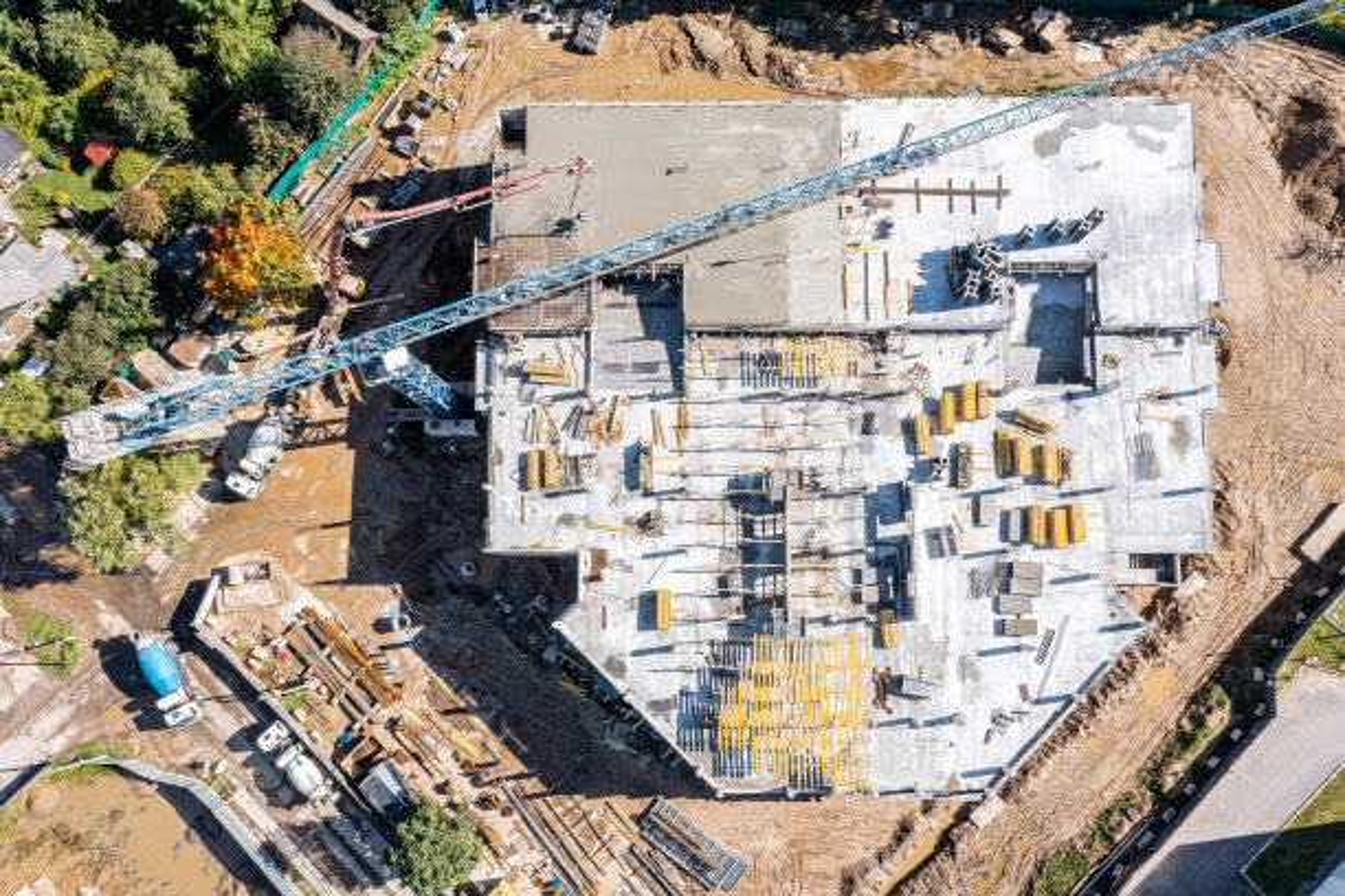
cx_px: 672
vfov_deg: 46.4
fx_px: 1046
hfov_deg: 65.5
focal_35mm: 28
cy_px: 448
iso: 100
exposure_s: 1/160
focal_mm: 10.26
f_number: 7.1
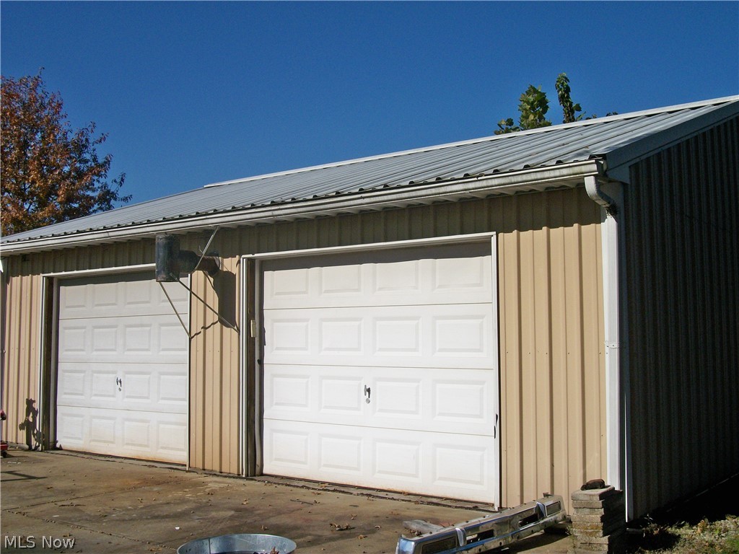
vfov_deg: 36.0
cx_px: 370
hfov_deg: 46.8
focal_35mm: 40
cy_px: 277
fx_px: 854
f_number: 9.9
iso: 80
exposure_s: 1/500
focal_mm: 7.1
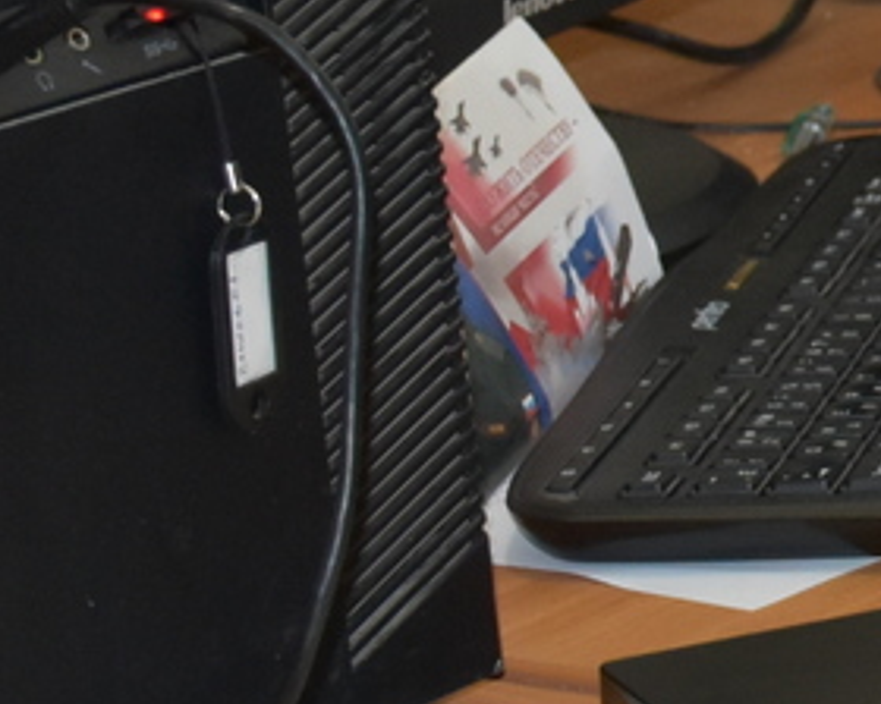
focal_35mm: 241
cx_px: 2240
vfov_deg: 6.3
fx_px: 6284
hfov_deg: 7.4
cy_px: -471
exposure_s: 1/100
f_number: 5
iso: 800
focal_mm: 30
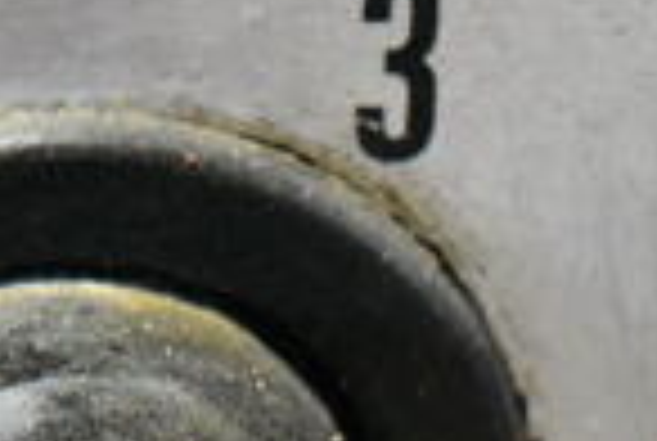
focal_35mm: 175
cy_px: -450
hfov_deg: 11.7
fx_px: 3200
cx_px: 135
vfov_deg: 7.6
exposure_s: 1/200
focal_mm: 28
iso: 6400
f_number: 7.1
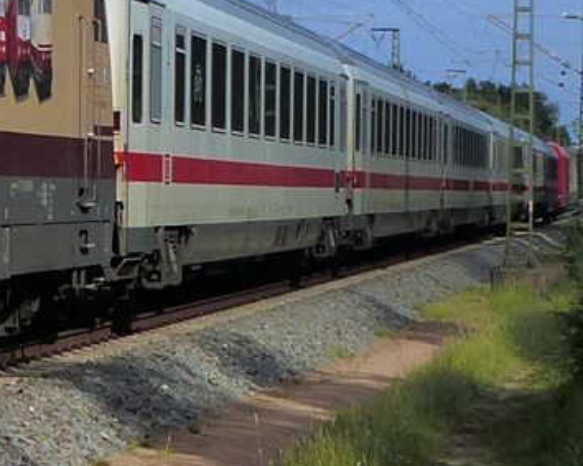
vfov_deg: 11.8
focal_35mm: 129
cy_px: -35
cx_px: -324
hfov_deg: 13.9
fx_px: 2225
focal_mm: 7
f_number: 4
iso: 160
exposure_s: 1/1000
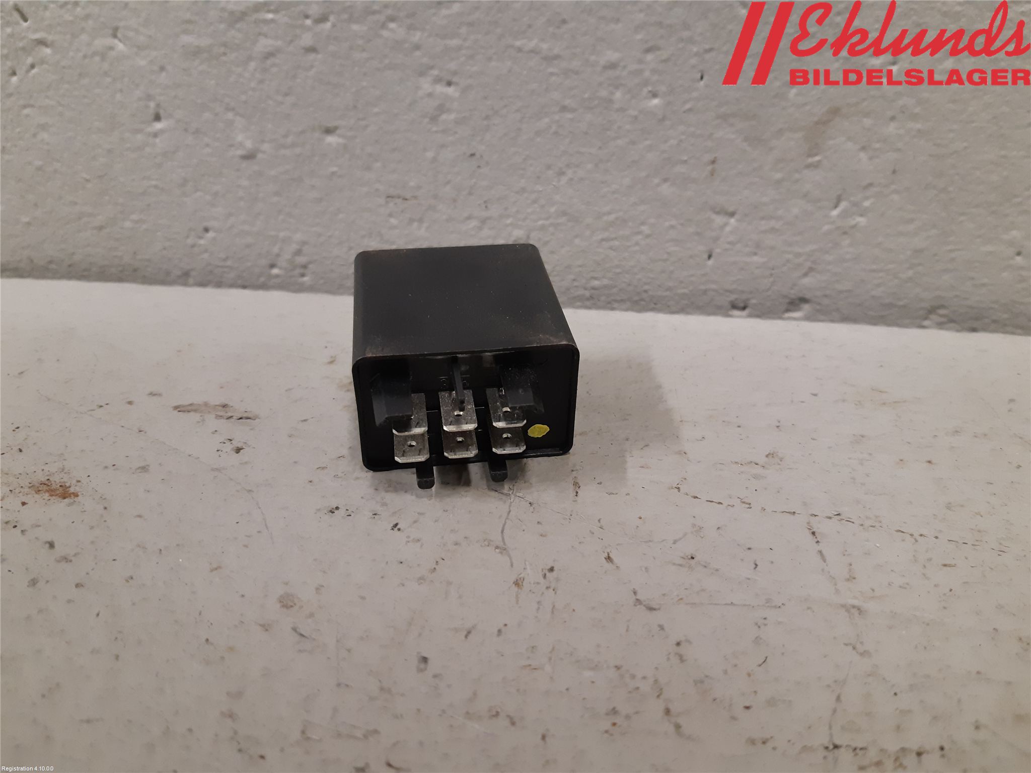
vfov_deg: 53.1
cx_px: 516
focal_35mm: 26
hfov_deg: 67.3
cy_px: 386
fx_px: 774
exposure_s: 1/50
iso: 160
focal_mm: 3.93
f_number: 1.7
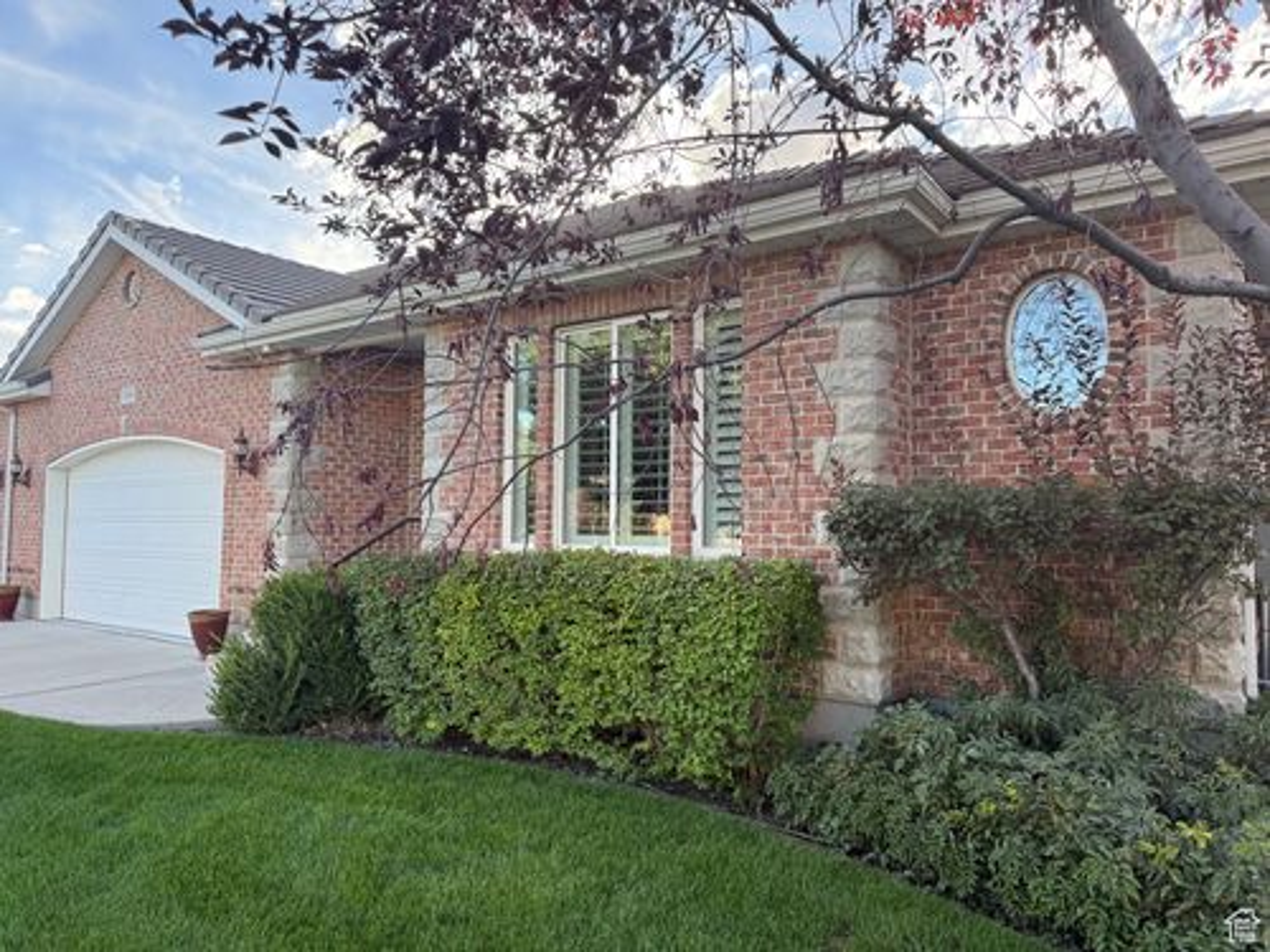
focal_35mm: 24
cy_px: 476
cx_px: 635
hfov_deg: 71.6
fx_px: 881
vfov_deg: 56.8
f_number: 1.78
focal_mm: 6.76
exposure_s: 1/435
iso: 100
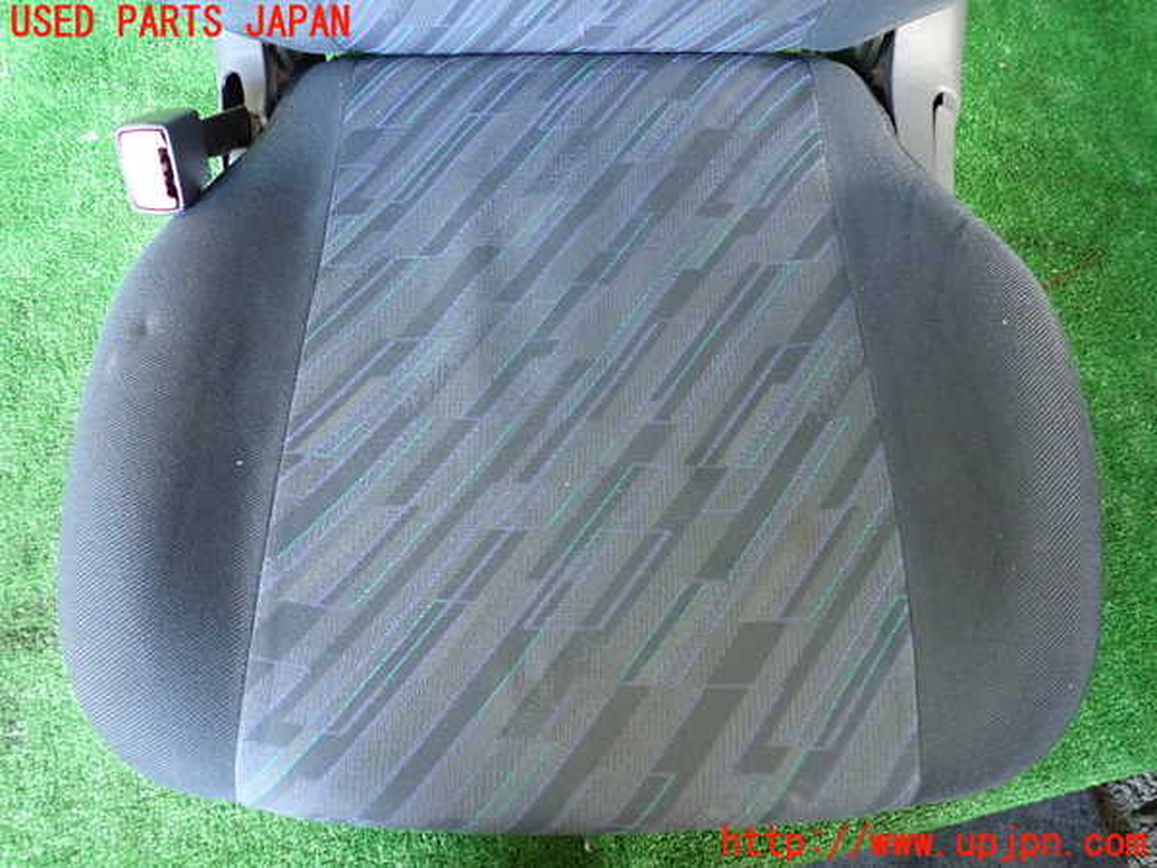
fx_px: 836
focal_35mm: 25
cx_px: 578
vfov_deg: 54.9
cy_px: 434
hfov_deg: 69.4
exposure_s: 1/80
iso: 1000
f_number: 2
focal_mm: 4.5
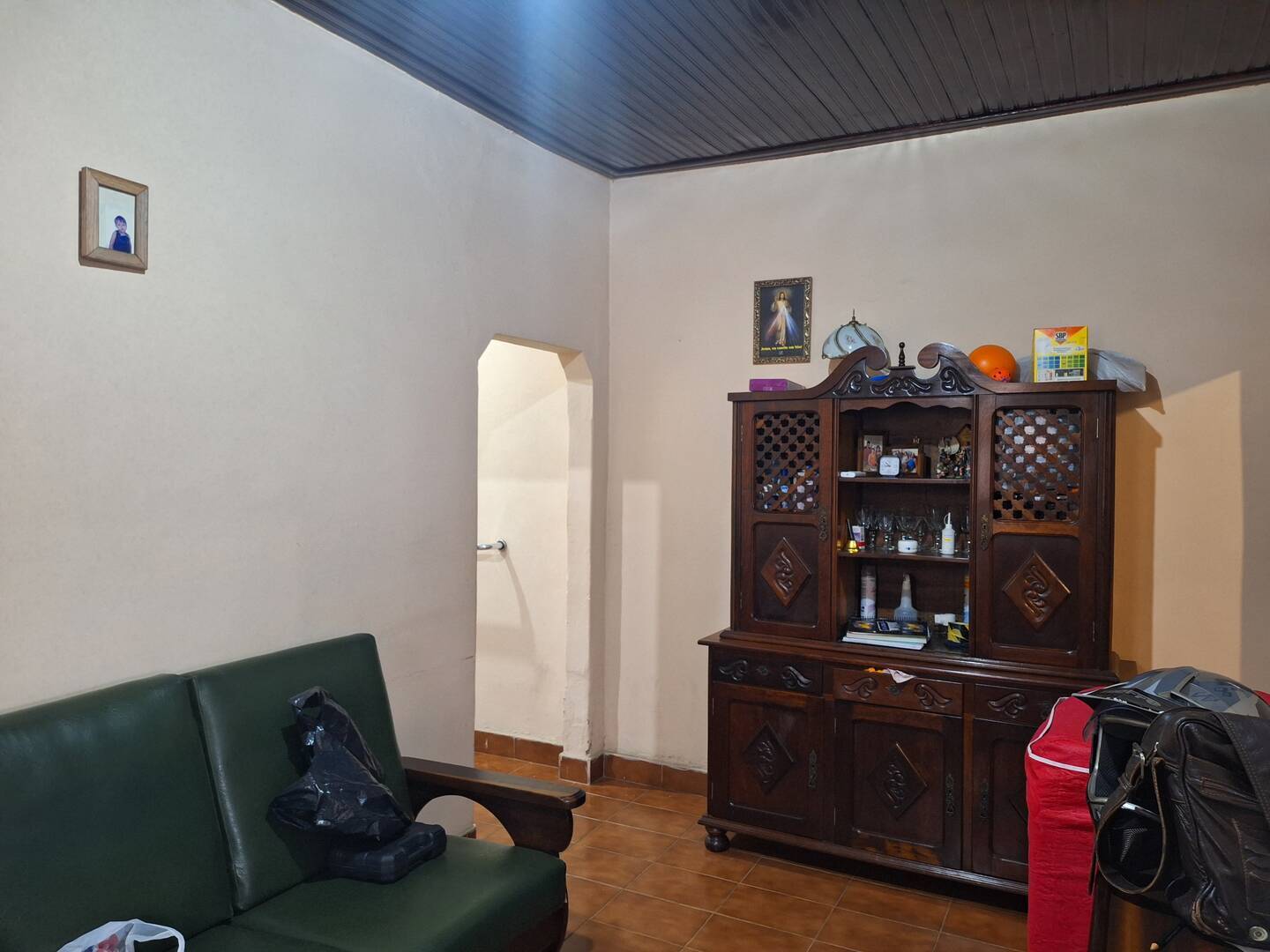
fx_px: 844
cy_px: 476
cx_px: 635
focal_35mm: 23
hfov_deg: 73.9
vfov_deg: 58.9
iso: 400
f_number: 1.8
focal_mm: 5.54
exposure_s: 1/24
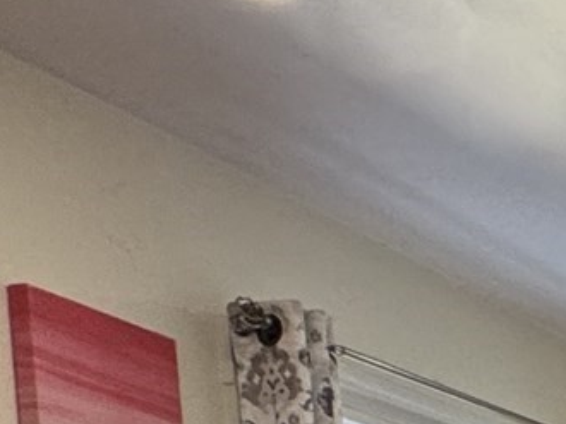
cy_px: 977
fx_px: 1421
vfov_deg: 13.2
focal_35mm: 87
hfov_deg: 14.5
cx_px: 1367
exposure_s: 1/60
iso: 200
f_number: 2.2
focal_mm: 2.22
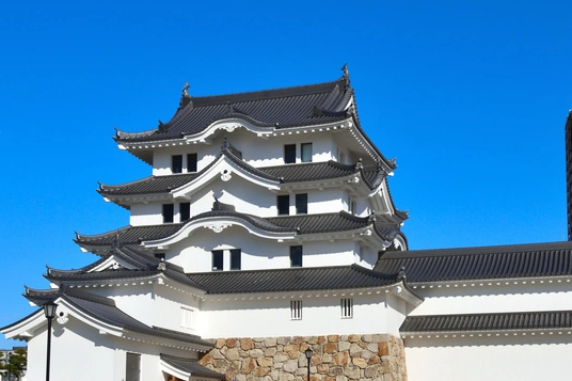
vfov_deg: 24.2
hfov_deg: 35.6
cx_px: 305
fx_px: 889
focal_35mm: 56
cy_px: 212
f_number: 6.3
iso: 200
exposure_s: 1/2500
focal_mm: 30
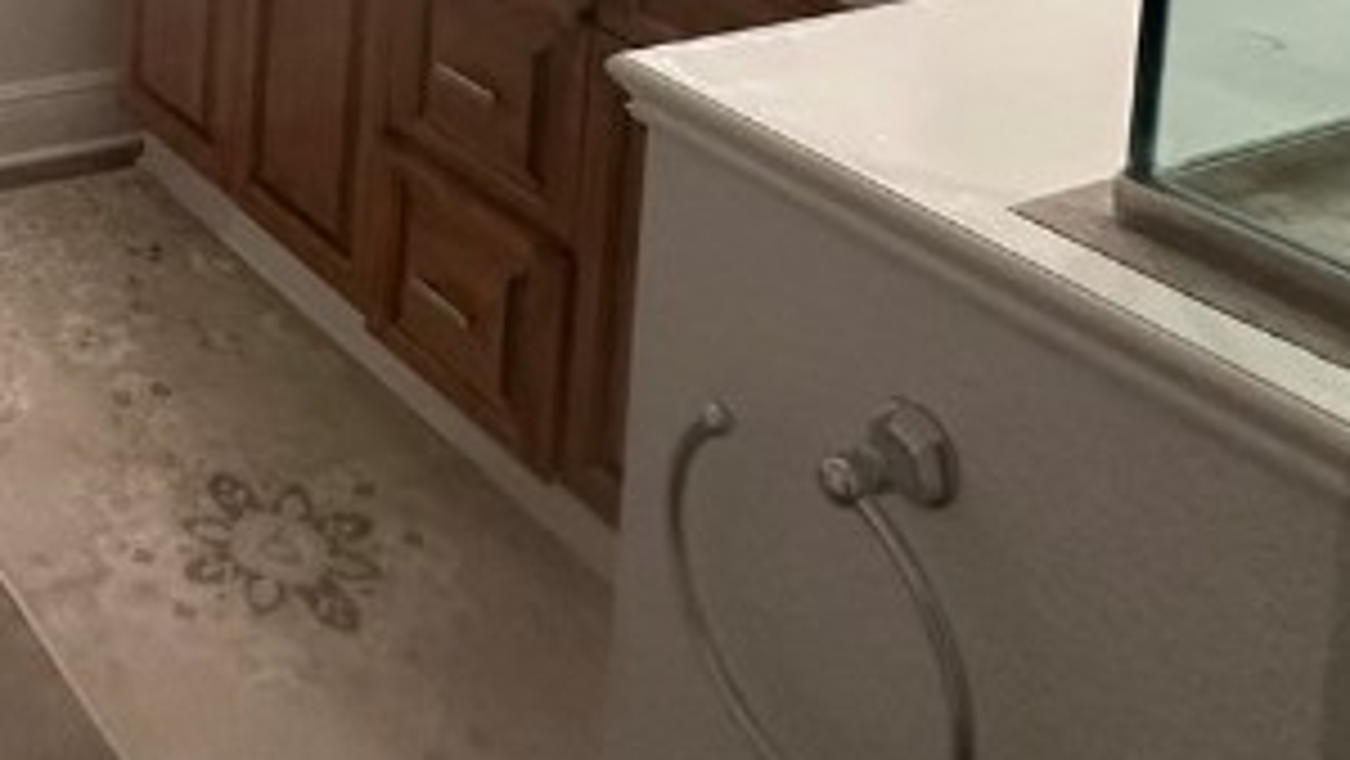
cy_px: -585
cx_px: 27
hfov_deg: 36.2
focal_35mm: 52
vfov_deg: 18.4
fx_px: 1862
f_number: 2.2
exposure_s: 1/60
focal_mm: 2.22
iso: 200
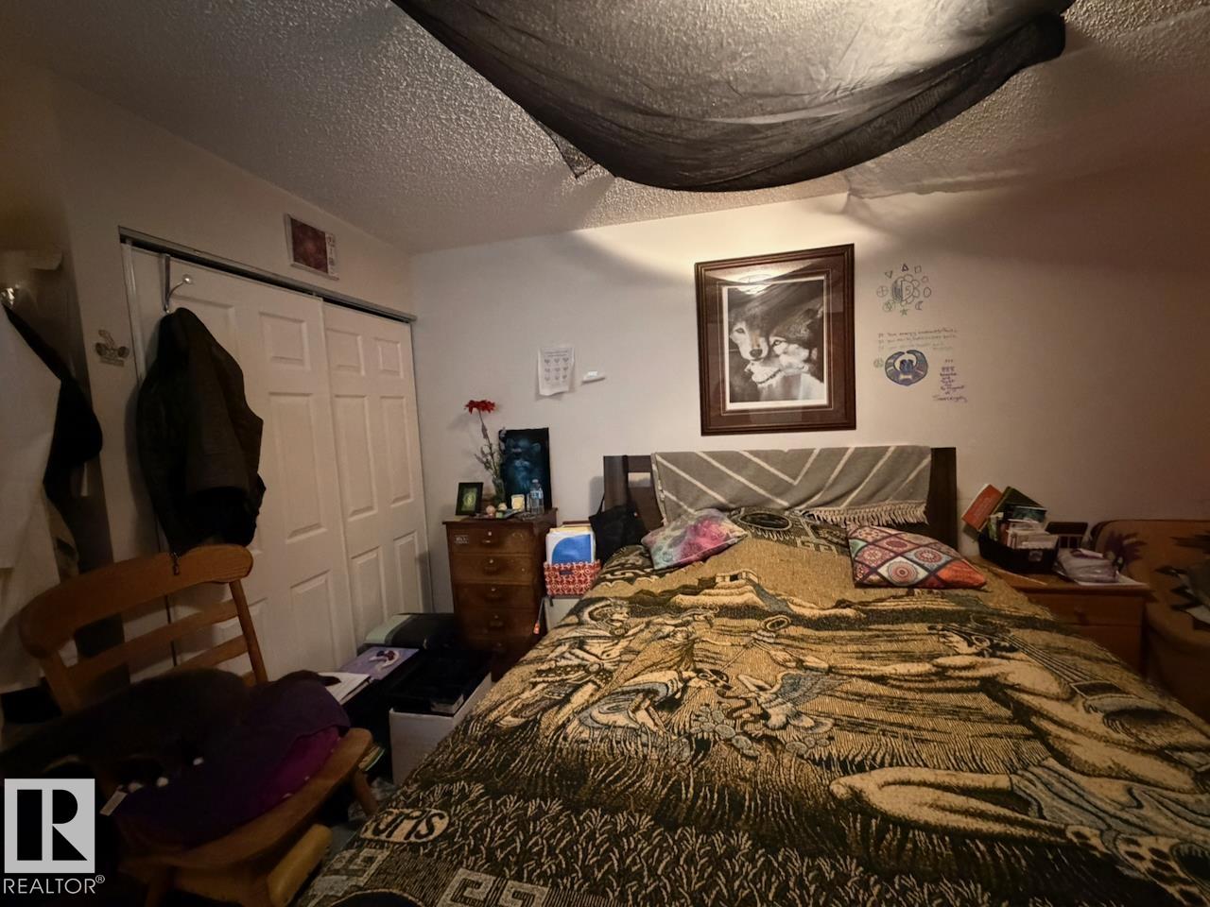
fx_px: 489
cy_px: 454
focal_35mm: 14
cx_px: 605
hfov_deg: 102.1
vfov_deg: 85.7
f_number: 2.2
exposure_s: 1/30
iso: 1600
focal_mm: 2.22
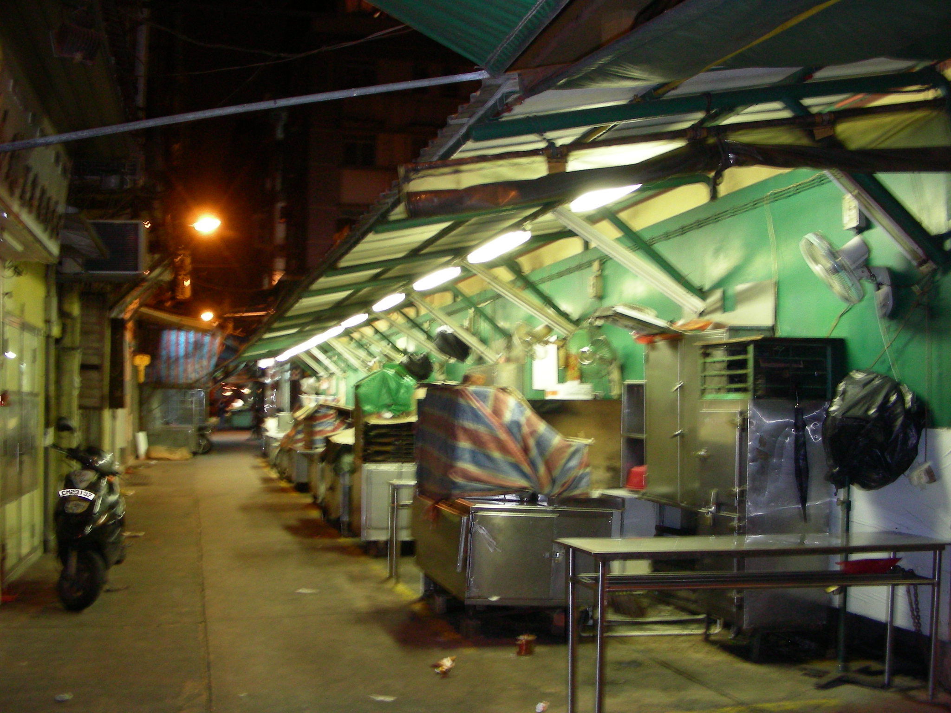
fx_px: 1044
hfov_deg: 49.0
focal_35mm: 38
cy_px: 356
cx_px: 476
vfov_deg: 37.7
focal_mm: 6.3
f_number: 3.5
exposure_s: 1/2.6
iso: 200
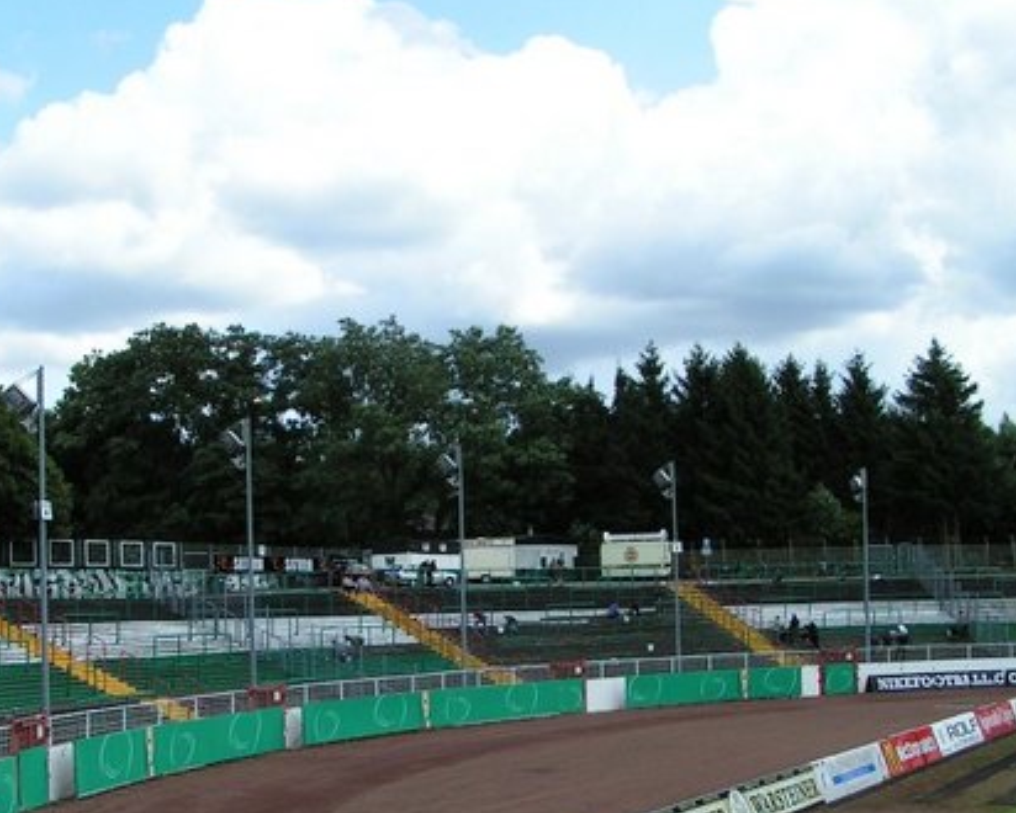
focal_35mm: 54
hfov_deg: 34.7
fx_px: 1625
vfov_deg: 28.0
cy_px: 525
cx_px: 432
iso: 50
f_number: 5.6
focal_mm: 5.8
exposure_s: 1/250
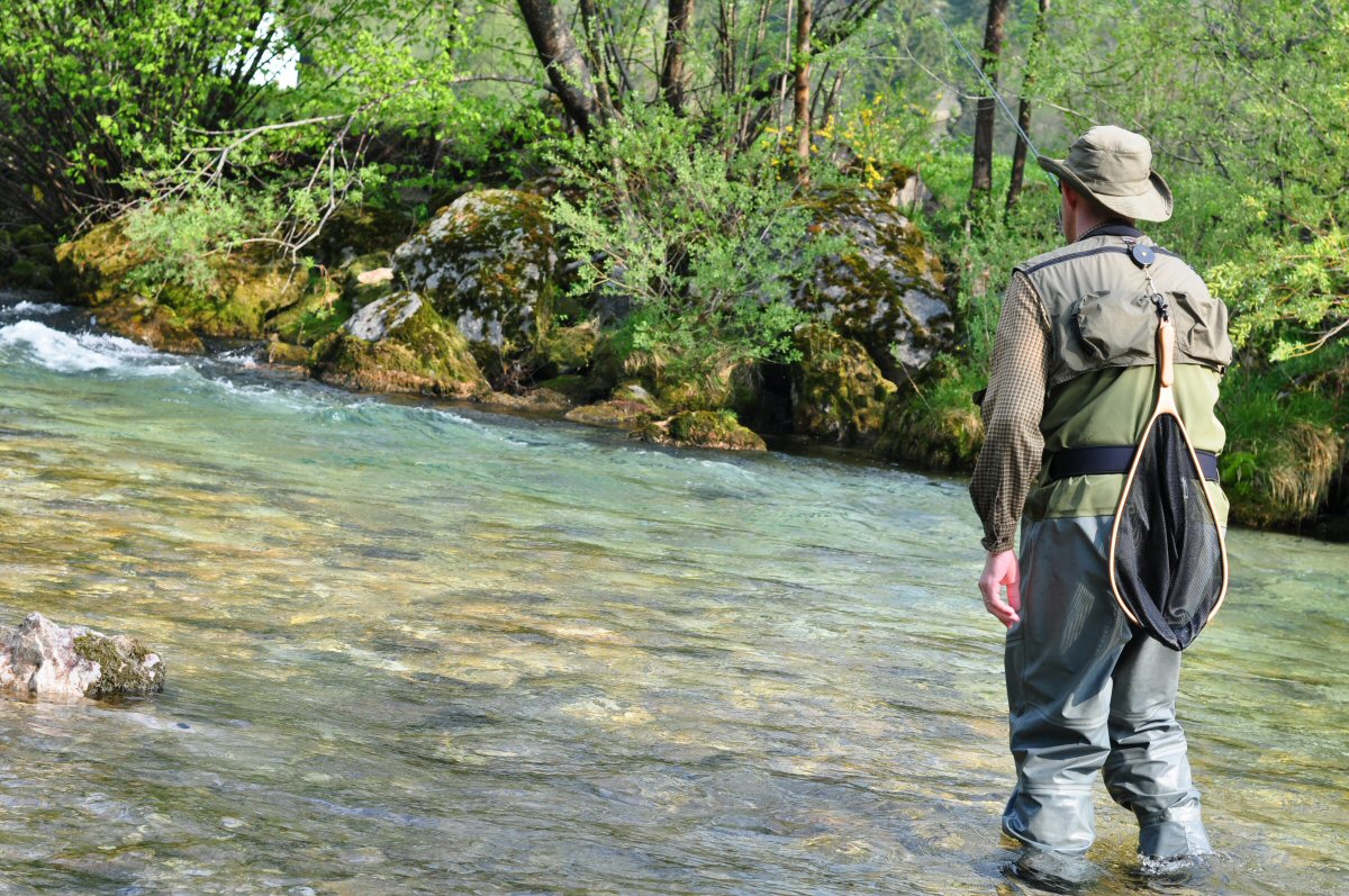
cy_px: 448
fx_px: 2807
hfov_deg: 27.0
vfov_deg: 18.1
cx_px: 674
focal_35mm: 75
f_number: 7.1
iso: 200
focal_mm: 50
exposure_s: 1/200
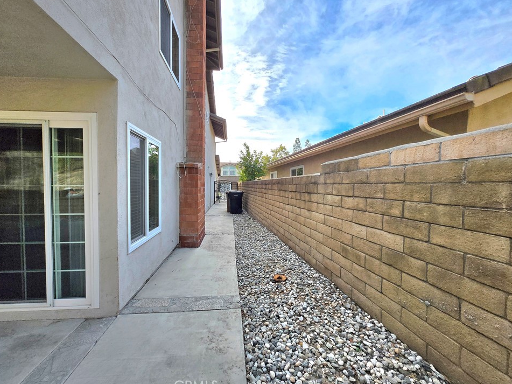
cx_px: 244
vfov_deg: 85.6
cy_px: 186
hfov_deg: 102.0
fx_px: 207
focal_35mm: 14
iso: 25
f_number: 2.2
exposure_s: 1/769
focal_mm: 1.7
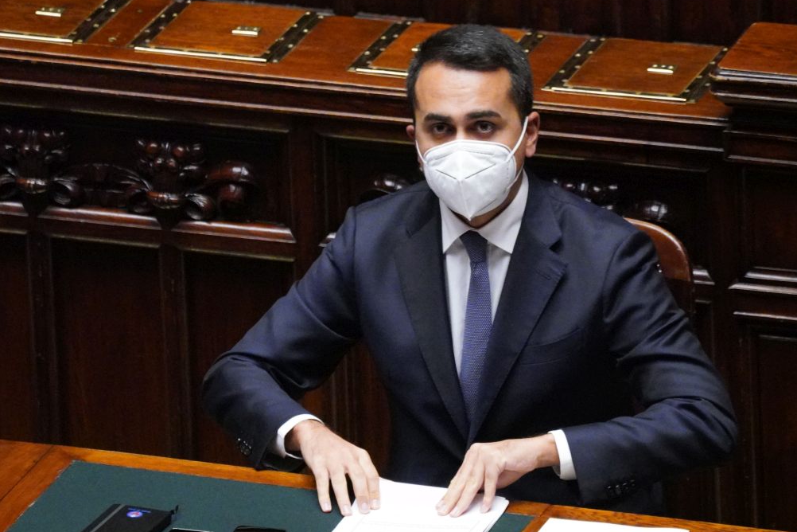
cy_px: 243
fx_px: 15053
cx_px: 400
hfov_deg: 3.0
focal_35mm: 680
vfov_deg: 2.0
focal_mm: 379
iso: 12800
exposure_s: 1/160
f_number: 5.6
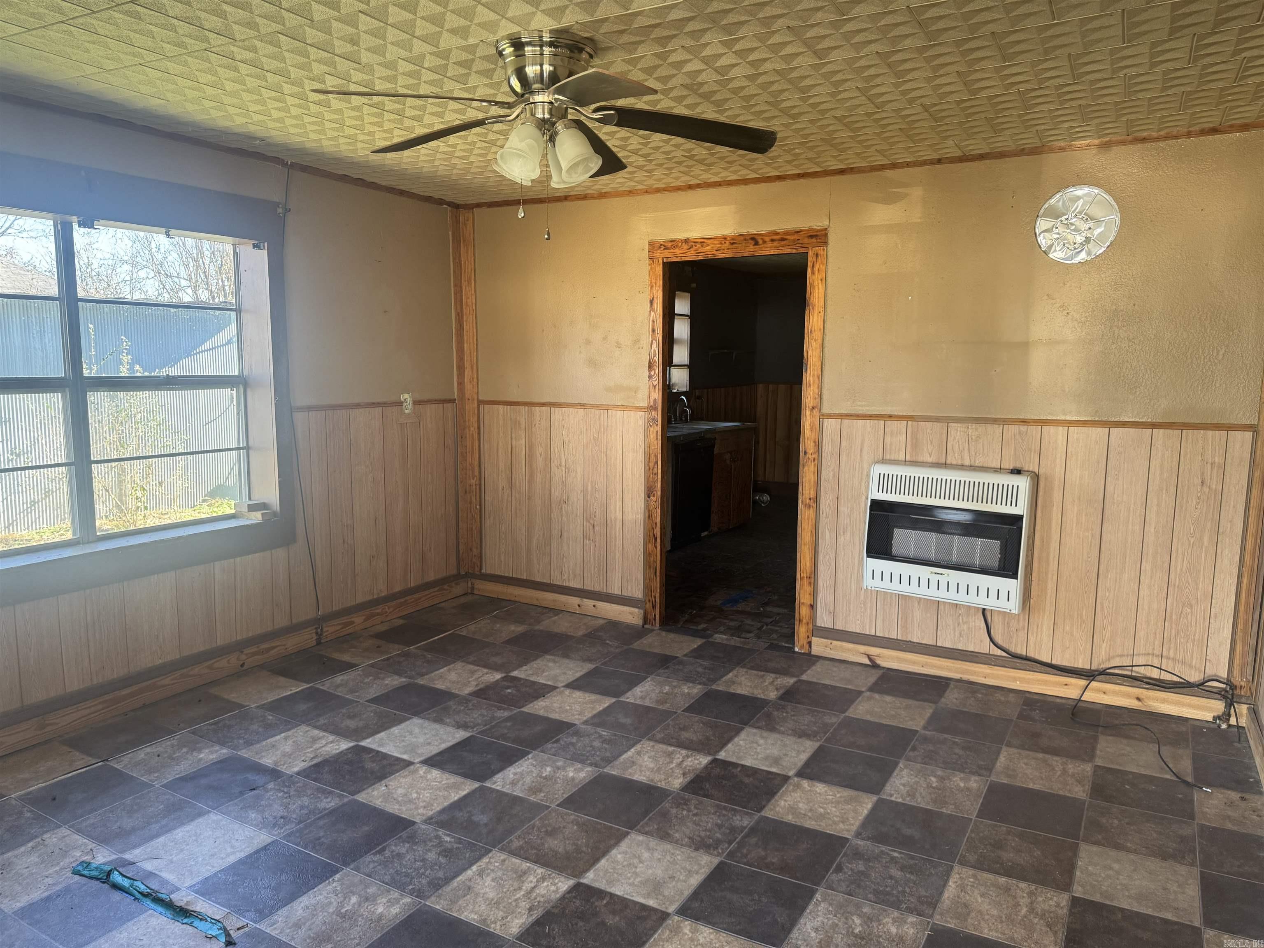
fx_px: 876
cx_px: 632
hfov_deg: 71.6
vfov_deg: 56.8
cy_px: 474
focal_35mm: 24
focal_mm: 6.76
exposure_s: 1/121
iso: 160
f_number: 1.78
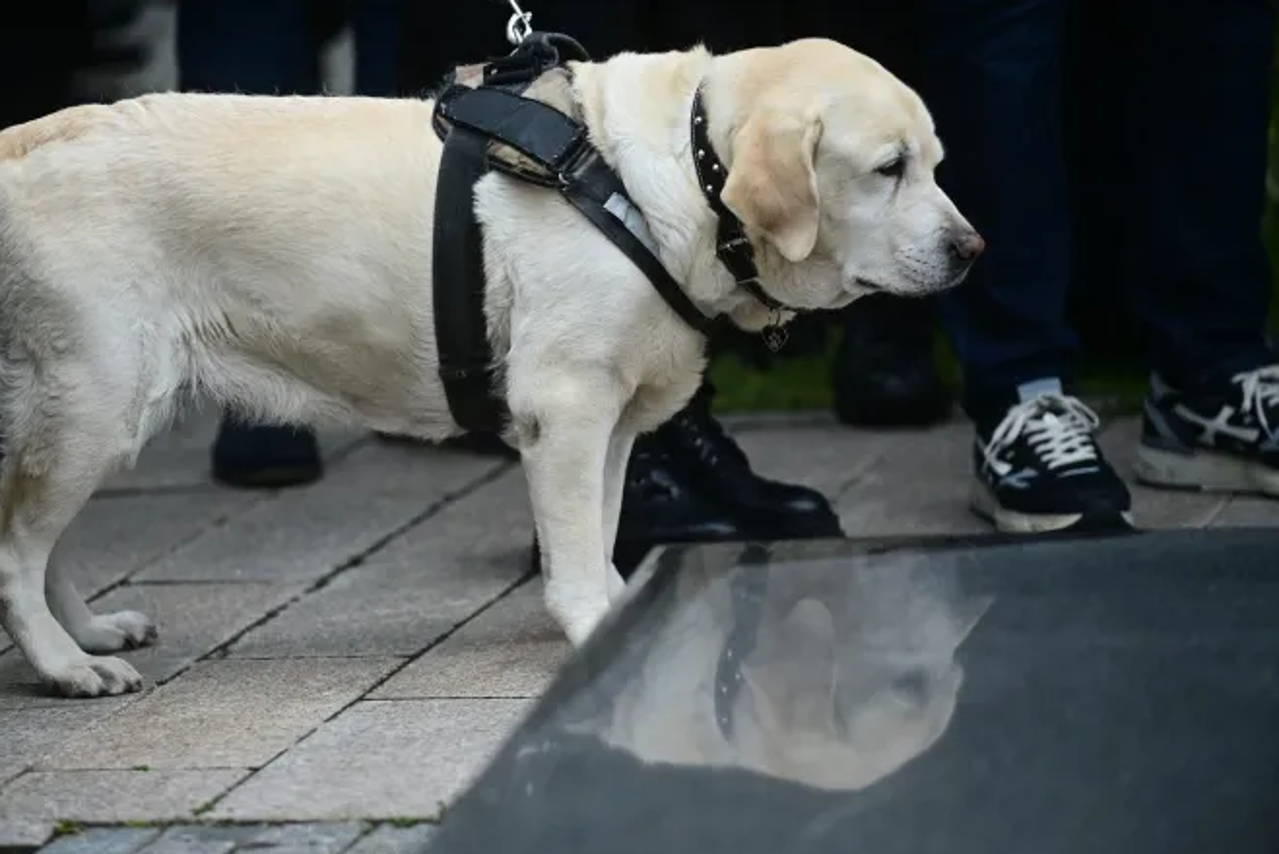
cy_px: 426
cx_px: 549
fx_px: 6966
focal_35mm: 196
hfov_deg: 10.5
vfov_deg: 7.0
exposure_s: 1/5000
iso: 640
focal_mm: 170
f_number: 2.8
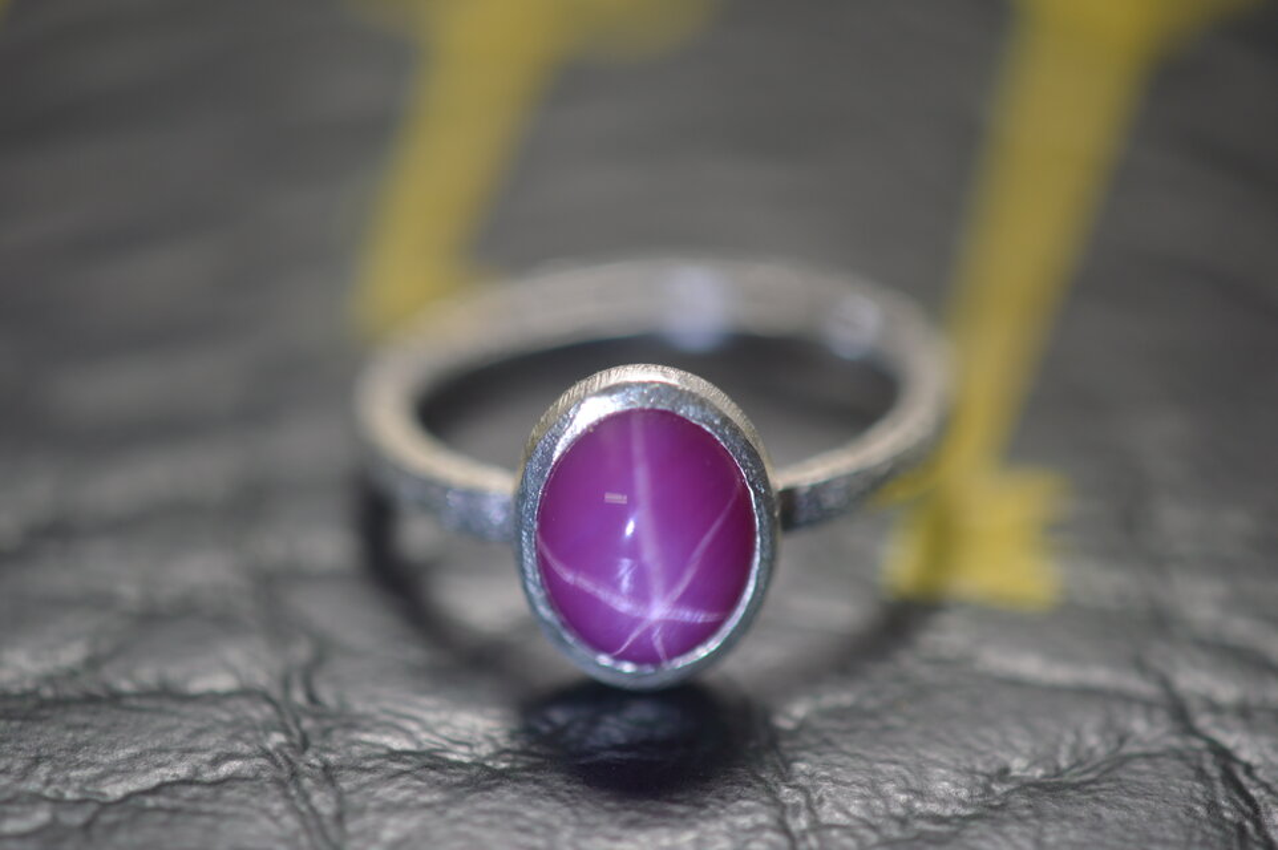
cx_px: 639
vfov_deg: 10.7
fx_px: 4523
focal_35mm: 128
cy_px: 425
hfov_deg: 16.1
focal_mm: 85
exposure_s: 1/125
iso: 100
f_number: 4
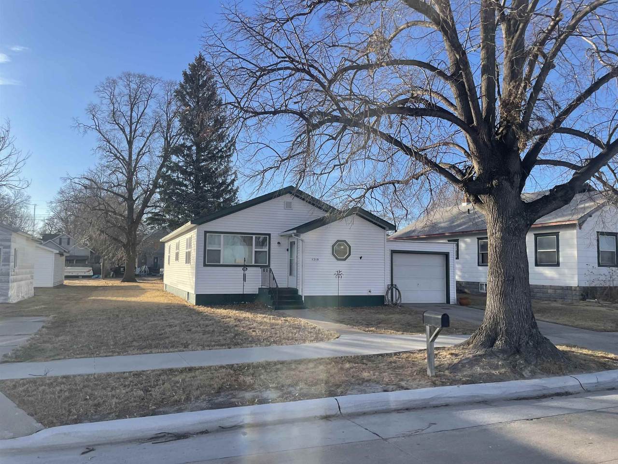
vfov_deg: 53.1
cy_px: 232
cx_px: 309
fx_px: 464
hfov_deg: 67.3
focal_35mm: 26
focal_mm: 4.2
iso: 32
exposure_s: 1/1825
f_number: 1.6
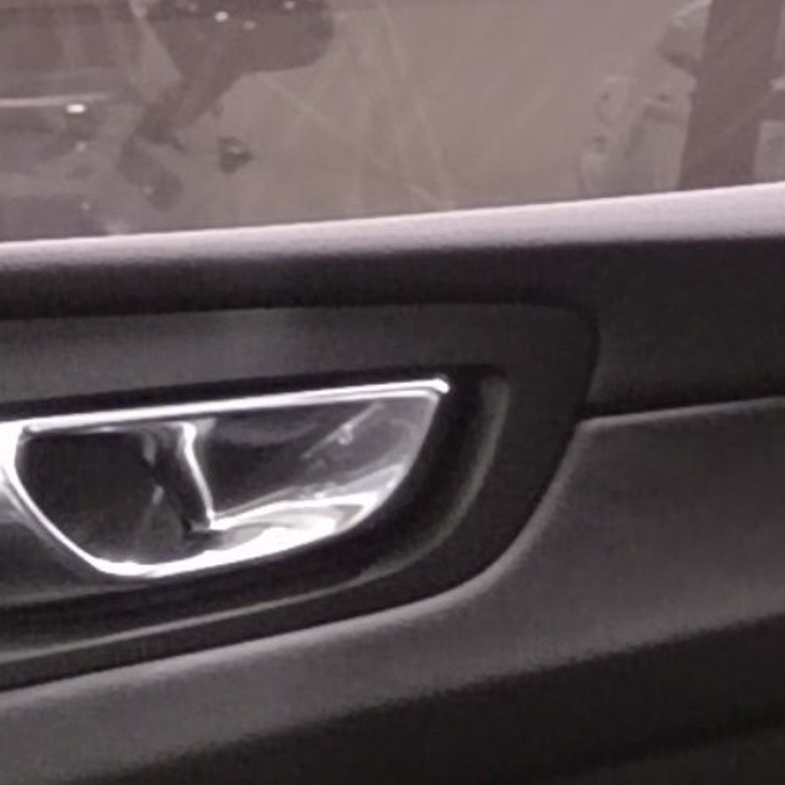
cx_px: 2813
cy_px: -413
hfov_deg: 6.9
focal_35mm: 212
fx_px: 5439
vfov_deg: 8.1
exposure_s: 1/50
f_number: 1.9
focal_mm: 5.52
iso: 3250
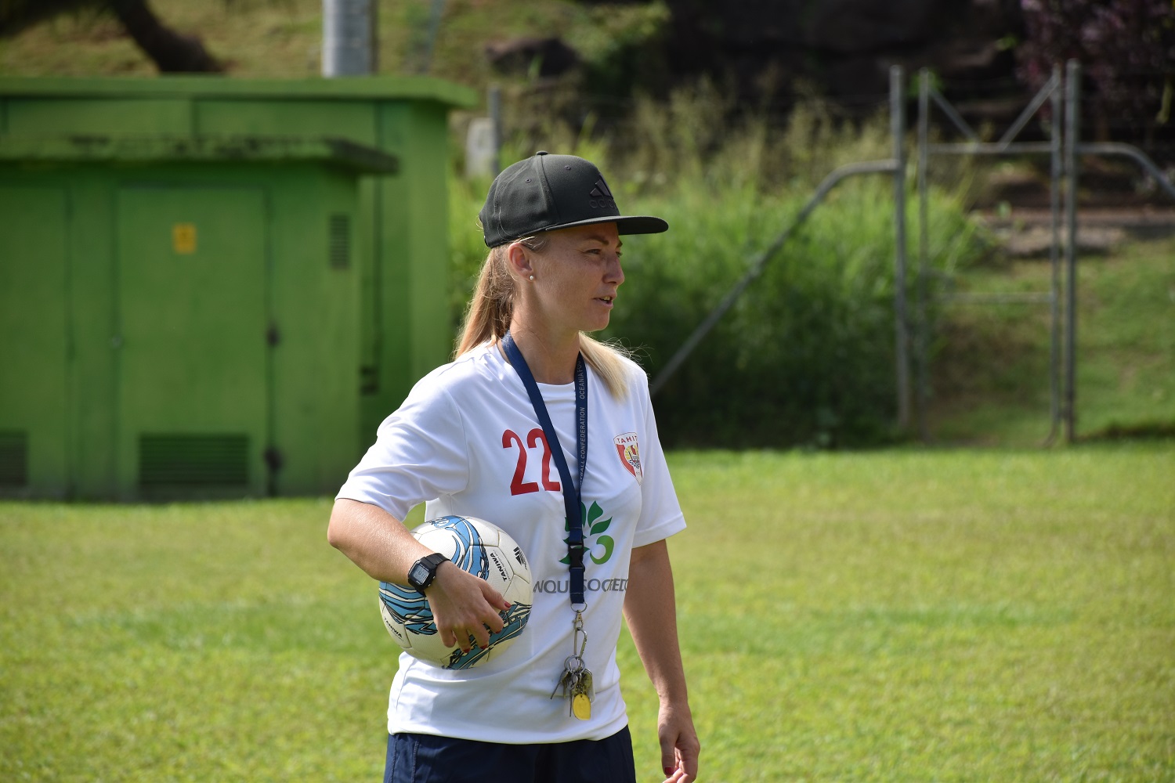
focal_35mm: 210
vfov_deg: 6.5
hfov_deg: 9.8
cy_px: 392
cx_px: 588
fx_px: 6854
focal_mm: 140
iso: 200
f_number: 6.3
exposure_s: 1/640
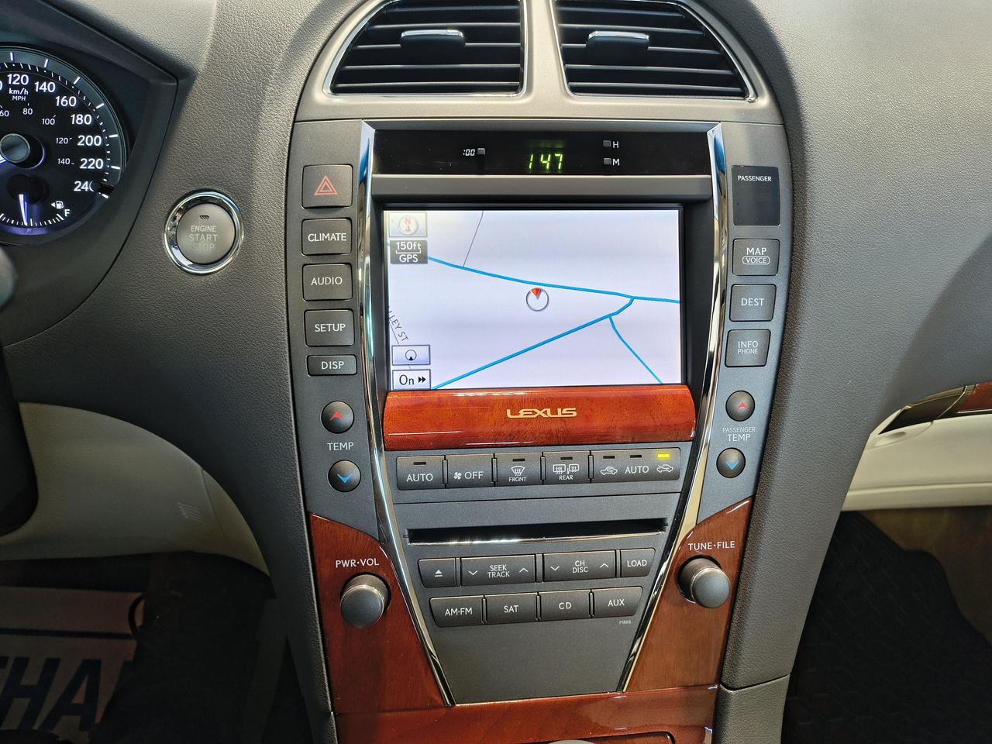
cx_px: 496
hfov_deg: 71.6
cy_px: 372
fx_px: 688
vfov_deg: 56.8
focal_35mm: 24
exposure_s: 1/100
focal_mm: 5.56
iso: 705
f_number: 1.8
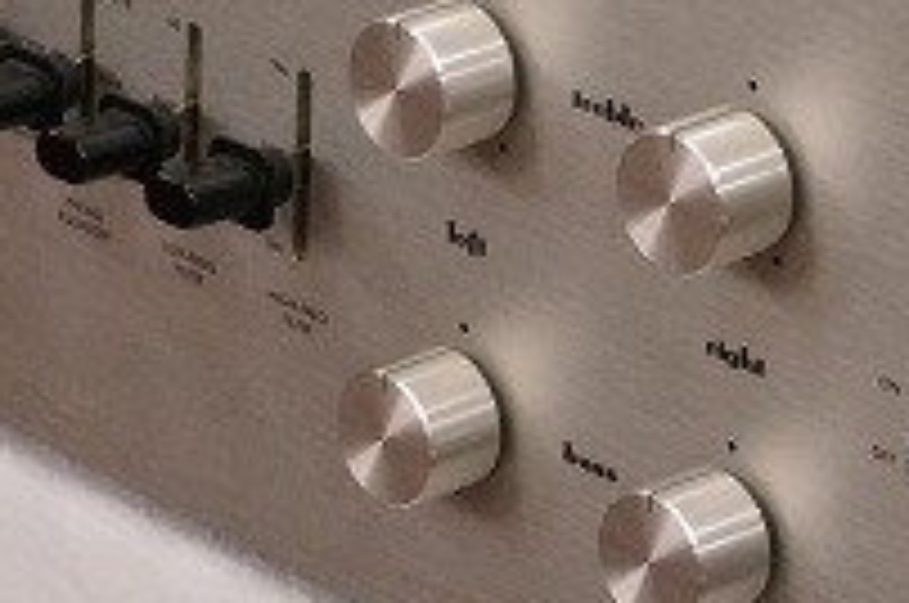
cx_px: 657
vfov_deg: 5.9
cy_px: 56
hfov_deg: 9.0
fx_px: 5798
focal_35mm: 230
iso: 3200
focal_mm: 50
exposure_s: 1/160
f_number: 10
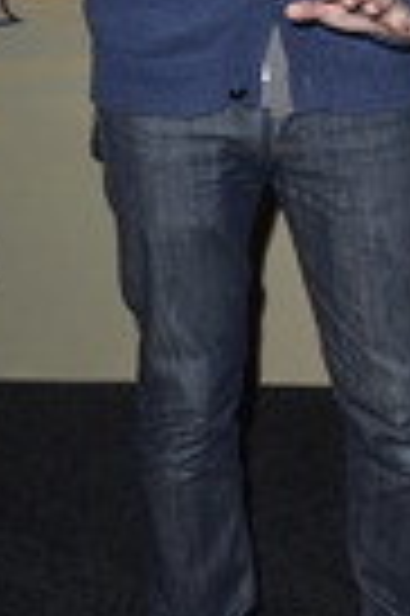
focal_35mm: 111
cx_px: 246
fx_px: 1901
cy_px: 54
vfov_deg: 18.1
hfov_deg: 12.3
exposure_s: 1/250
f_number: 6.3
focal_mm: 38
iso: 320
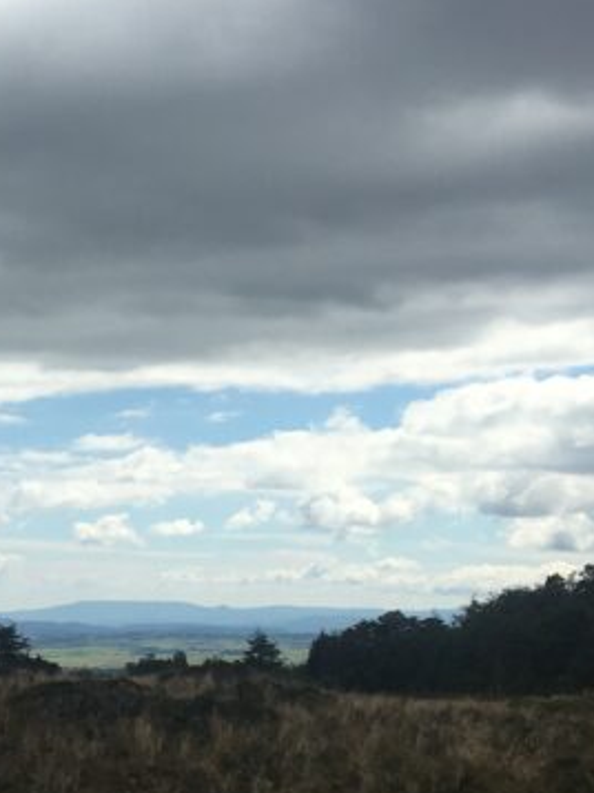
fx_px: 1901
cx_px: 44
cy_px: 436
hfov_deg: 17.5
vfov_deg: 23.6
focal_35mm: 83
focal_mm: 4.15
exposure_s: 1/2747
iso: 25
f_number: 2.2
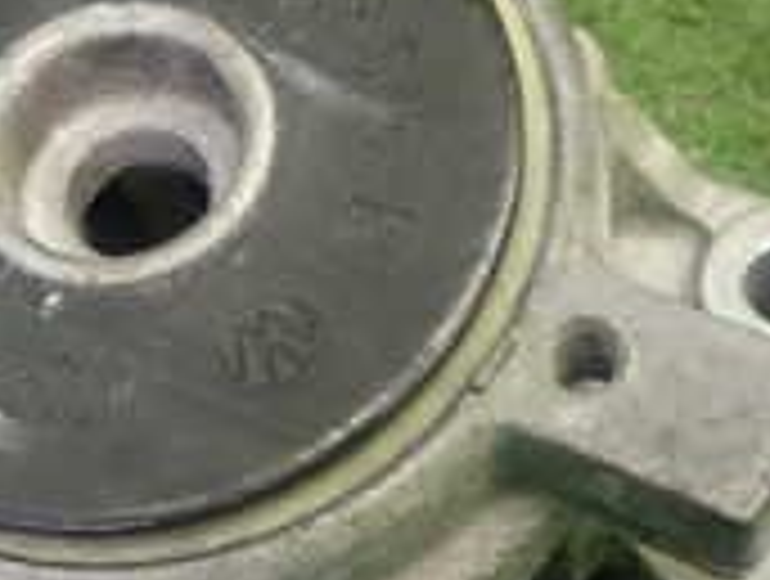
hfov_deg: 18.6
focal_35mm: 105
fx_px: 2341
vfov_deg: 14.1
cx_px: 189
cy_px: 243
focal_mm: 5.4
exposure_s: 1/40
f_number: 2.3
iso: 200
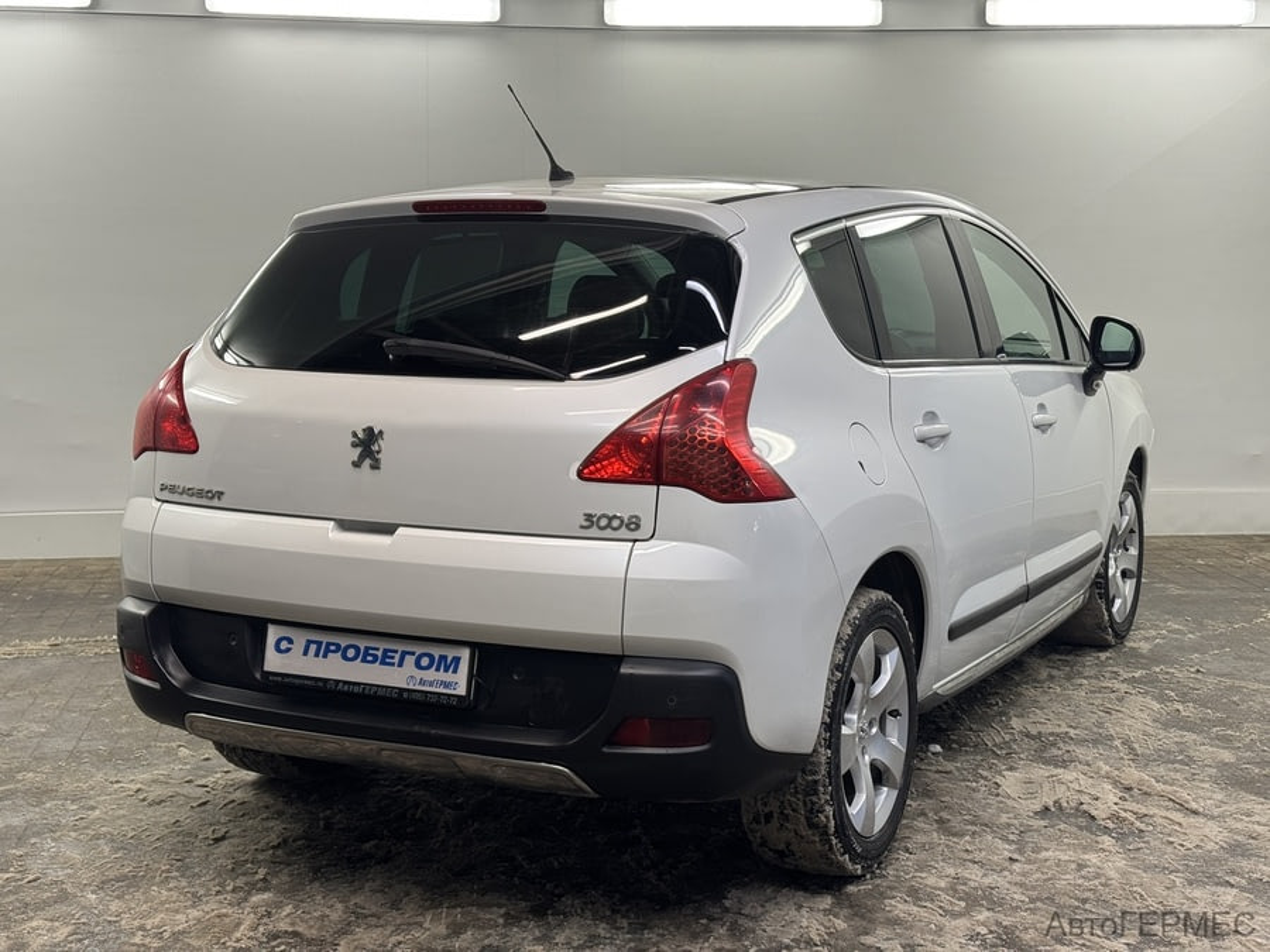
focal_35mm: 48
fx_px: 1761
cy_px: 476
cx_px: 635
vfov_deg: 30.3
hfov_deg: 39.7
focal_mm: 6.76
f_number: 1.78
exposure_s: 1/100
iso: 50
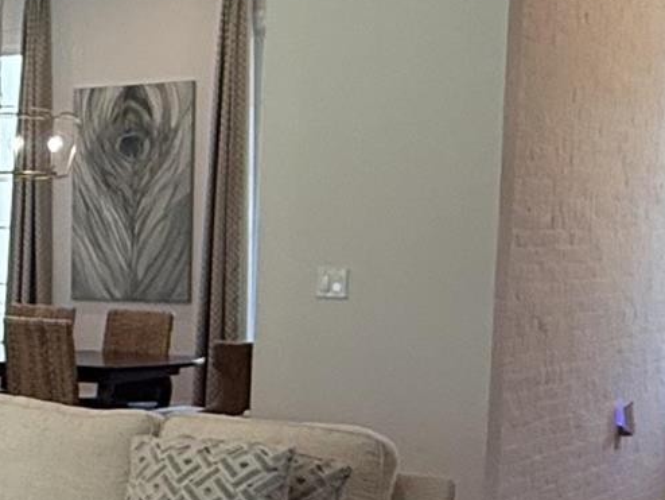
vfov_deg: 16.9
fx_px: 1672
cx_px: -337
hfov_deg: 19.5
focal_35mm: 87
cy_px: 346
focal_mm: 2.22
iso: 200
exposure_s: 1/120
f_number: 2.2
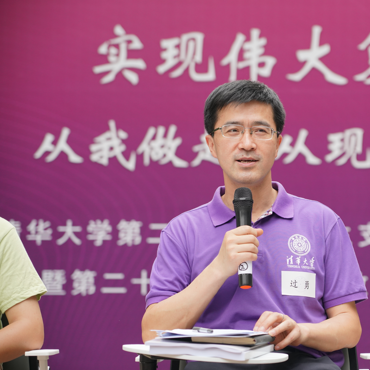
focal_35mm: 128
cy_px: 185
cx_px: 276
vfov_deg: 13.6
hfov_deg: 13.6
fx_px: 1548
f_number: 4
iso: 1000
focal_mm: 100
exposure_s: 1/2000
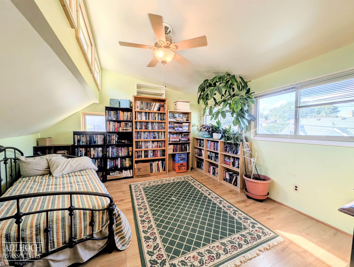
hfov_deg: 110.5
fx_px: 123
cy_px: 134
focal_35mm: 12
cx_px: 177
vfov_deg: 94.6
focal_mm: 2.23
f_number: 1.95
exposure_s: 1/280
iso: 39
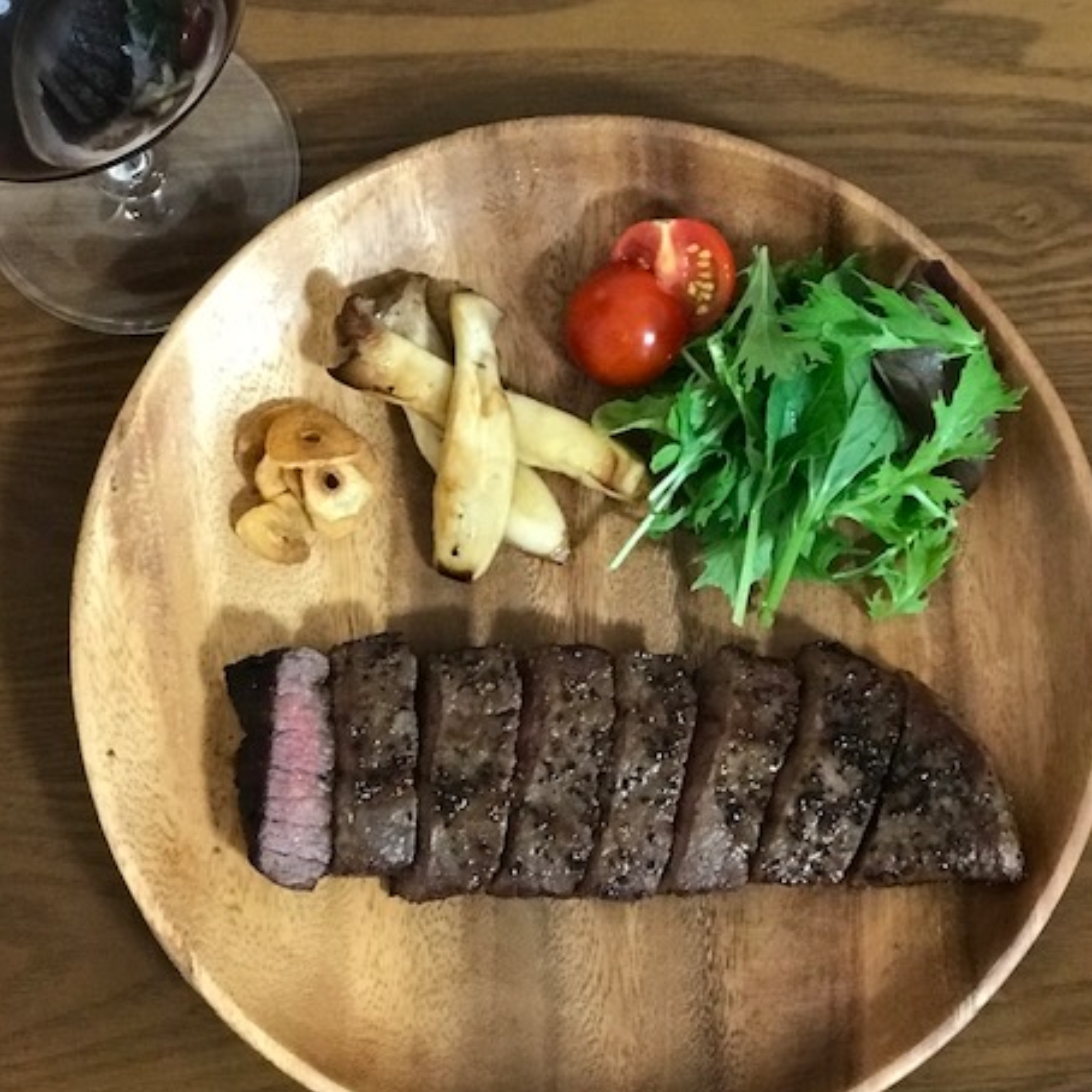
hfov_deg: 24.3
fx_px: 2534
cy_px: 423
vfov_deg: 24.3
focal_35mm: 71
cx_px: 548
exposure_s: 1/50
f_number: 2.8
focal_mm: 6.6
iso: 1000
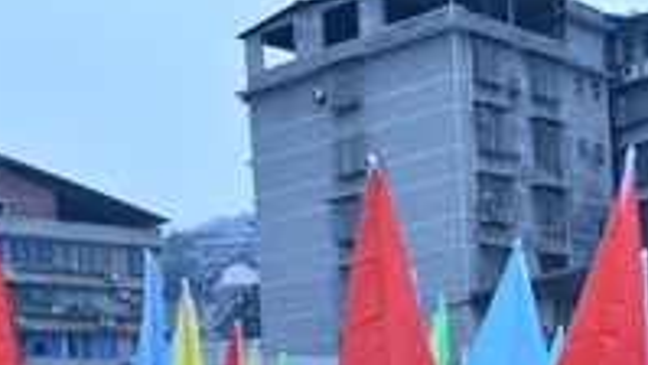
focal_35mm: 81
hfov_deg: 25.5
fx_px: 1392
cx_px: 573
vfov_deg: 13.7
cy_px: 605
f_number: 7.1
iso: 1250
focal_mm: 24
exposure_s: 1/500
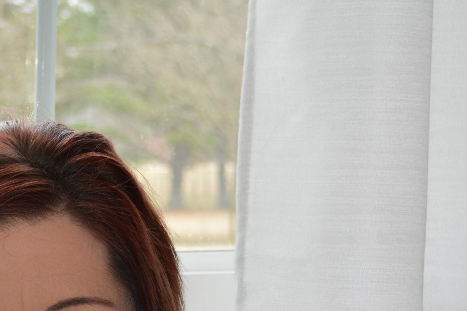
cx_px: -83
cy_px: 364
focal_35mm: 144
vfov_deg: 9.4
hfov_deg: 13.9
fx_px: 1868
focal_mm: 32
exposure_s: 1/125
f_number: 4.8
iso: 400
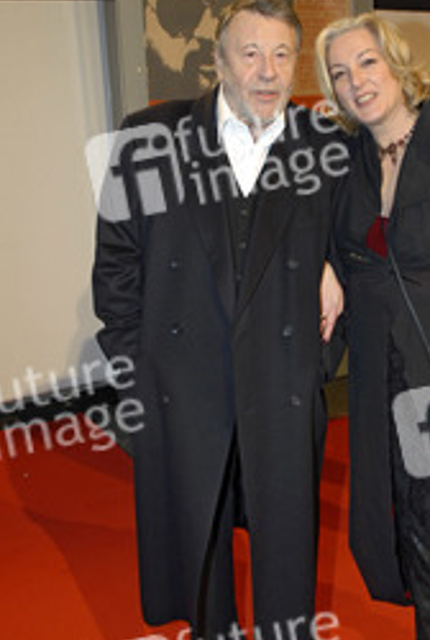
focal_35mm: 48
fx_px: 855
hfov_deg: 28.0
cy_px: 289
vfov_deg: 41.0
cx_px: 294
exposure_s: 1/100
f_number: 5
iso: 400
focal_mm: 20
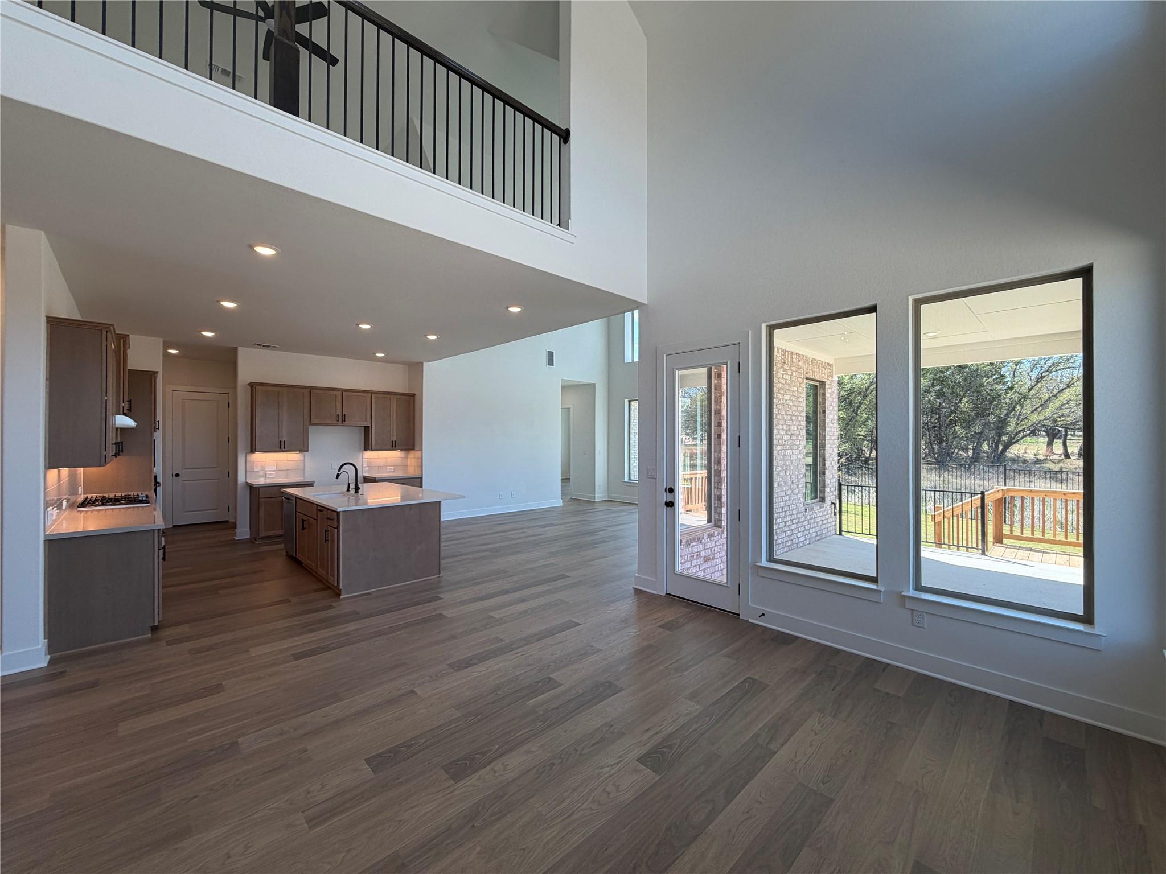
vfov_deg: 85.7
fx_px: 472
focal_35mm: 14
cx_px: 583
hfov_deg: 102.1
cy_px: 437
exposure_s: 1/120
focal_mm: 2.22
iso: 40
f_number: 2.2
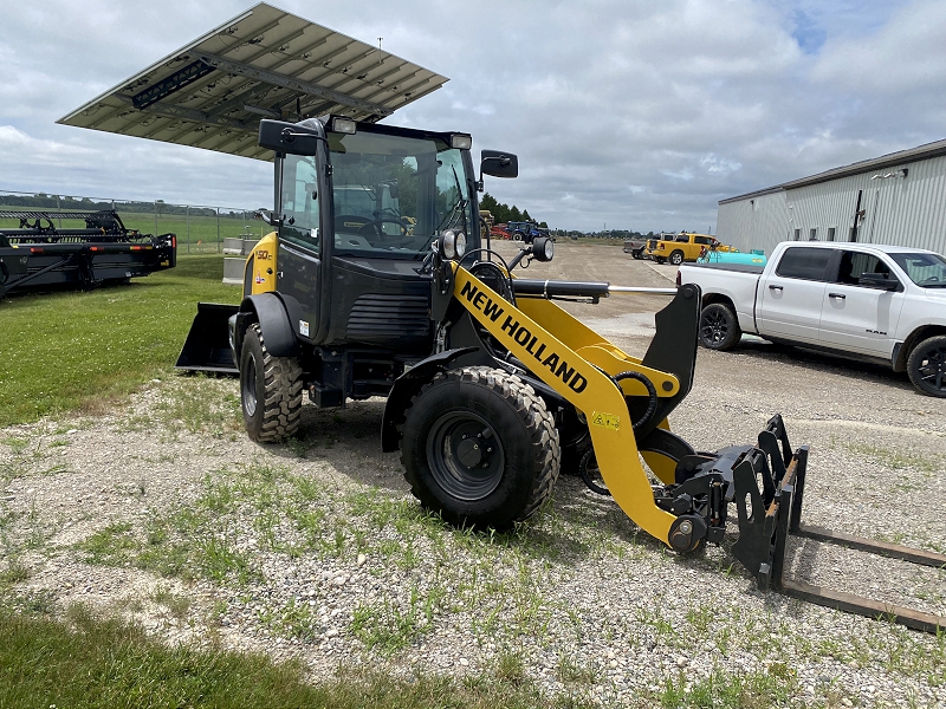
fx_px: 711
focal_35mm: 26
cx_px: 473
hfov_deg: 67.3
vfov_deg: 53.1
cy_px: 354
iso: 32
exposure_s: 1/4608
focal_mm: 4.25
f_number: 1.8
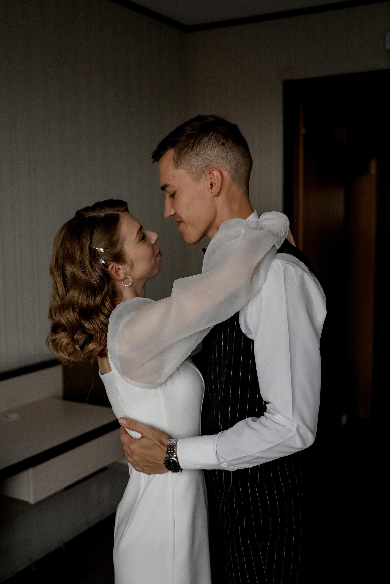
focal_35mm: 42
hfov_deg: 31.9
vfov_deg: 46.4
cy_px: 292
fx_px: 682
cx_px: 195
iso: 640
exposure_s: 1/320
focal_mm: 42
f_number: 2.8
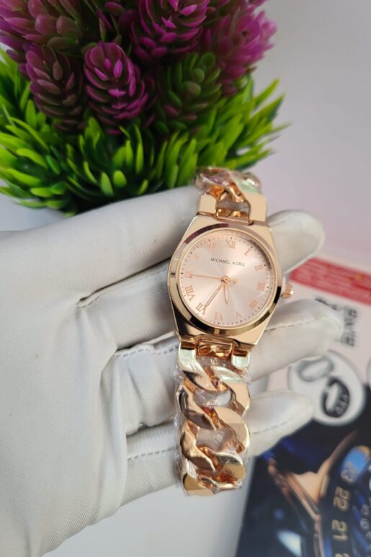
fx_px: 433
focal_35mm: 28
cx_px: 205
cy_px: 278
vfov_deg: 65.5
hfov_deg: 46.3
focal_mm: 5.4
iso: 200
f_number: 1.8
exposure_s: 1/60
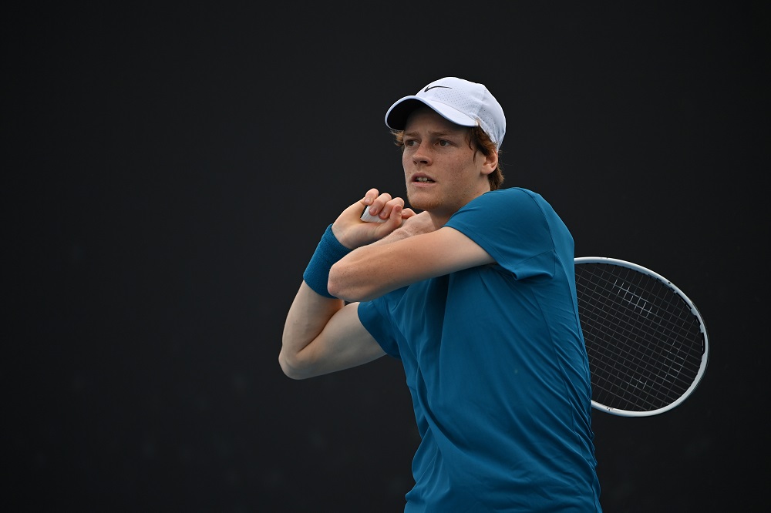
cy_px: 256
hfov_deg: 5.6
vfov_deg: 3.7
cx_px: 386
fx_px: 7921
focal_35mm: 370
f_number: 4
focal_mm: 370
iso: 250
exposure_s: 1/2500
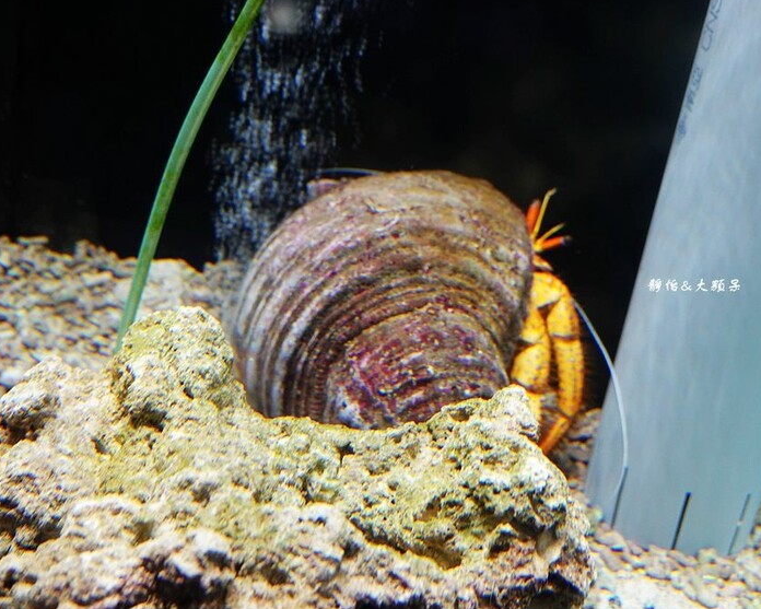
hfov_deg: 34.1
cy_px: 303
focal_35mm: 55
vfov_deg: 27.6
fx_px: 1239
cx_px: 371
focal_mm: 18.24
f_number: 4
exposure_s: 1/50
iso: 800
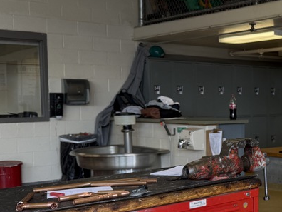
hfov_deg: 27.4
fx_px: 505
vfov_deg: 23.6
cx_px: 339
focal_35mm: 62
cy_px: 122
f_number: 1.78
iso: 64
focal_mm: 6.76
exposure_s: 1/150
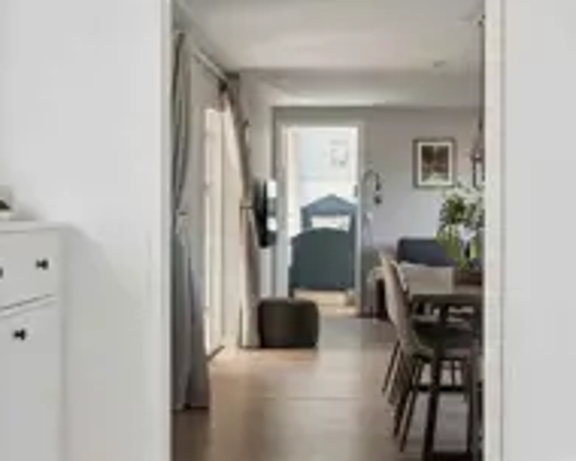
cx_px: 276
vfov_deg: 22.5
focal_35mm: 68
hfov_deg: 27.9
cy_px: 234
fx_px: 1159
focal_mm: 23
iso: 200
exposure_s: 1/160
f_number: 8
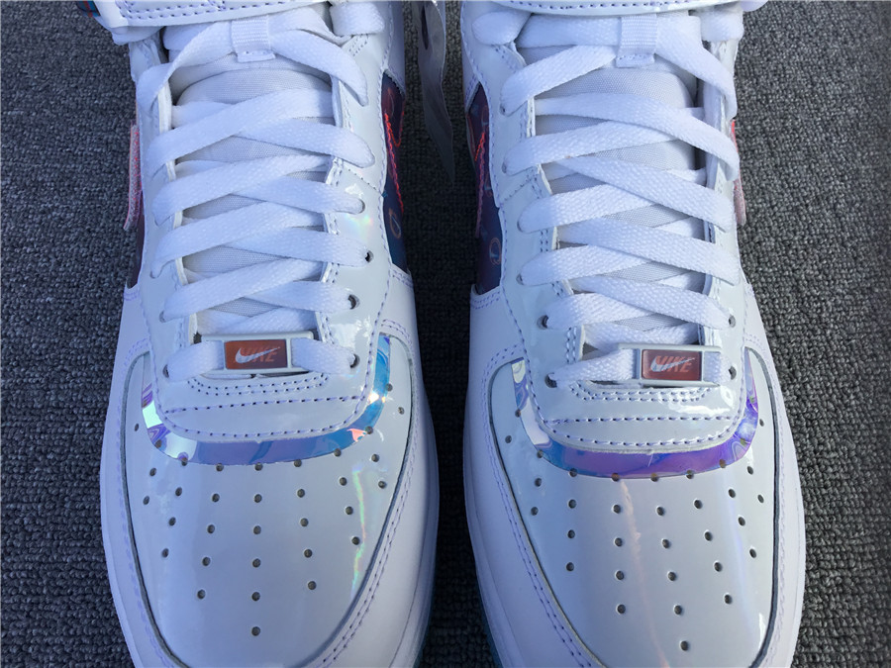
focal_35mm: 31
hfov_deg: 58.4
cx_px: 446
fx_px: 798
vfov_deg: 45.4
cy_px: 334
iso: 25
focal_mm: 3.3
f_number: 2.4
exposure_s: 1/372
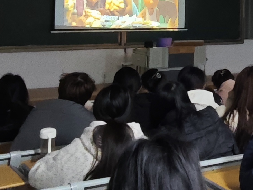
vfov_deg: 18.3
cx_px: 310
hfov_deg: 22.8
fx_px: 570
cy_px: -9
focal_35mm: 78
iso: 640
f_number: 2.2
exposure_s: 1/17.1
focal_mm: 2.16
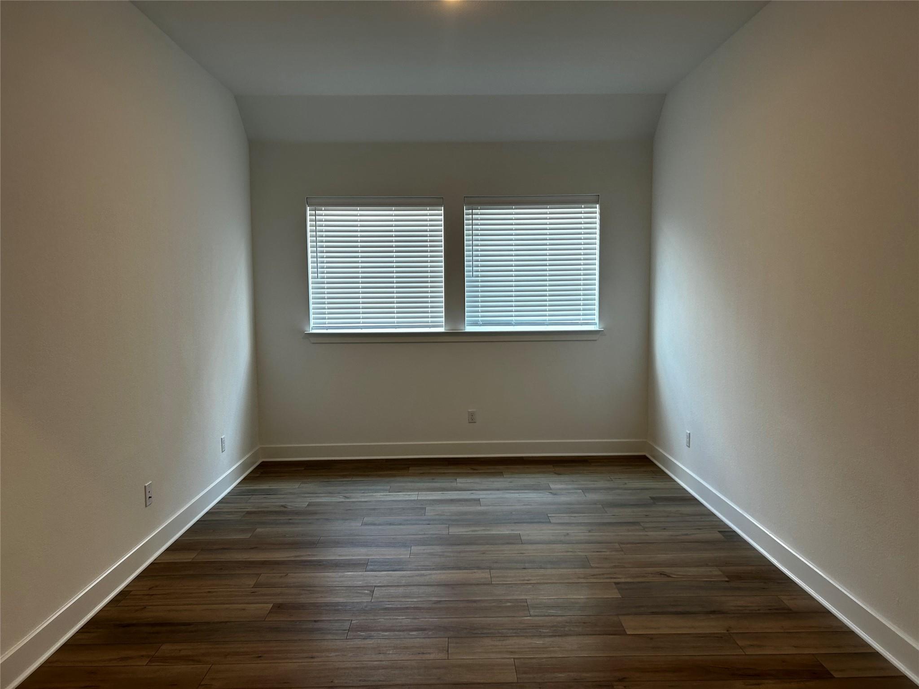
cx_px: 460
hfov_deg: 67.3
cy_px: 344
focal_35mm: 26
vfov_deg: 53.1
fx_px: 690
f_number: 1.5
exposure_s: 1/120
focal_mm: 5.7
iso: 80
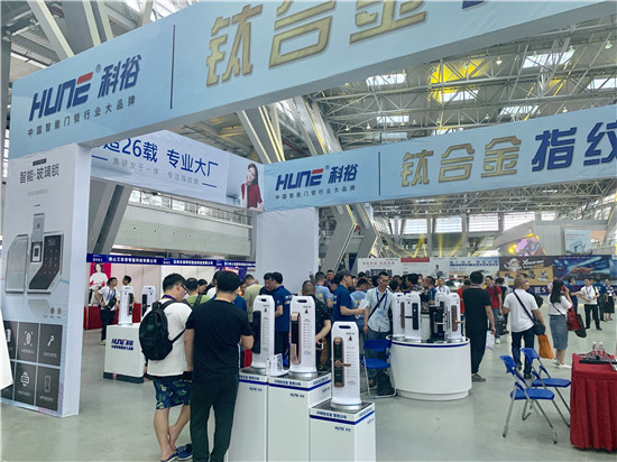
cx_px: 308
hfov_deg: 67.3
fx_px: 463
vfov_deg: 53.0
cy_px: 231
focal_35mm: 26
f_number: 1.8
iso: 100
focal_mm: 4.25
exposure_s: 1/50
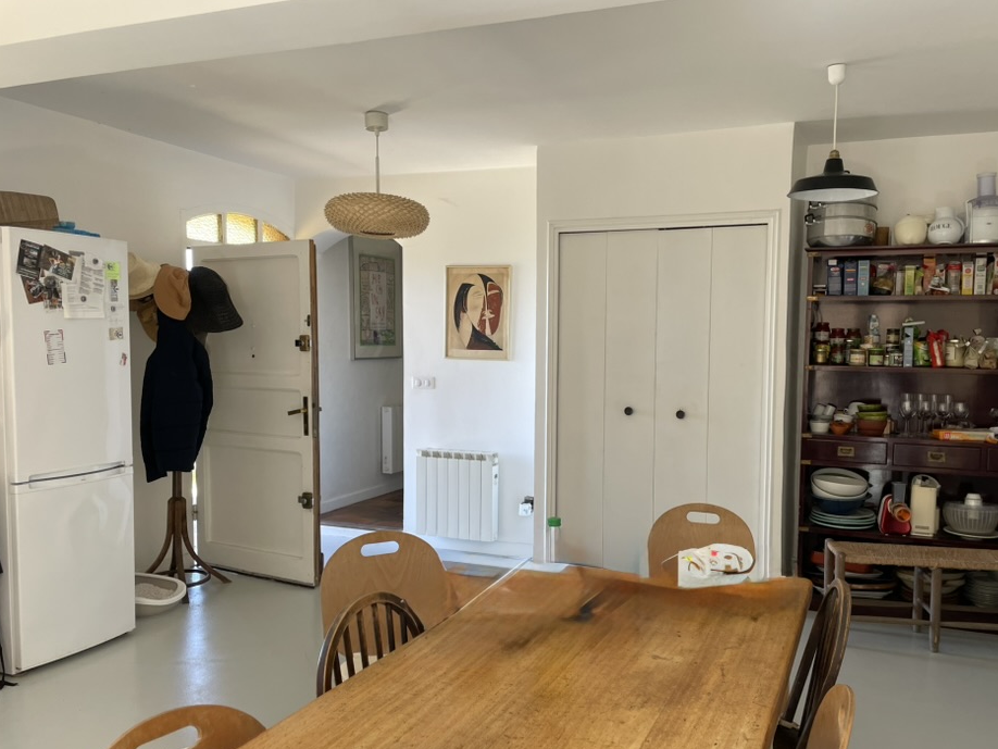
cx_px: 551
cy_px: 415
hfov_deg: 61.5
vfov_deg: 48.2
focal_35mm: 29
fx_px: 836
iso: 80
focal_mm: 4.2
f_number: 1.6
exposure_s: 1/121
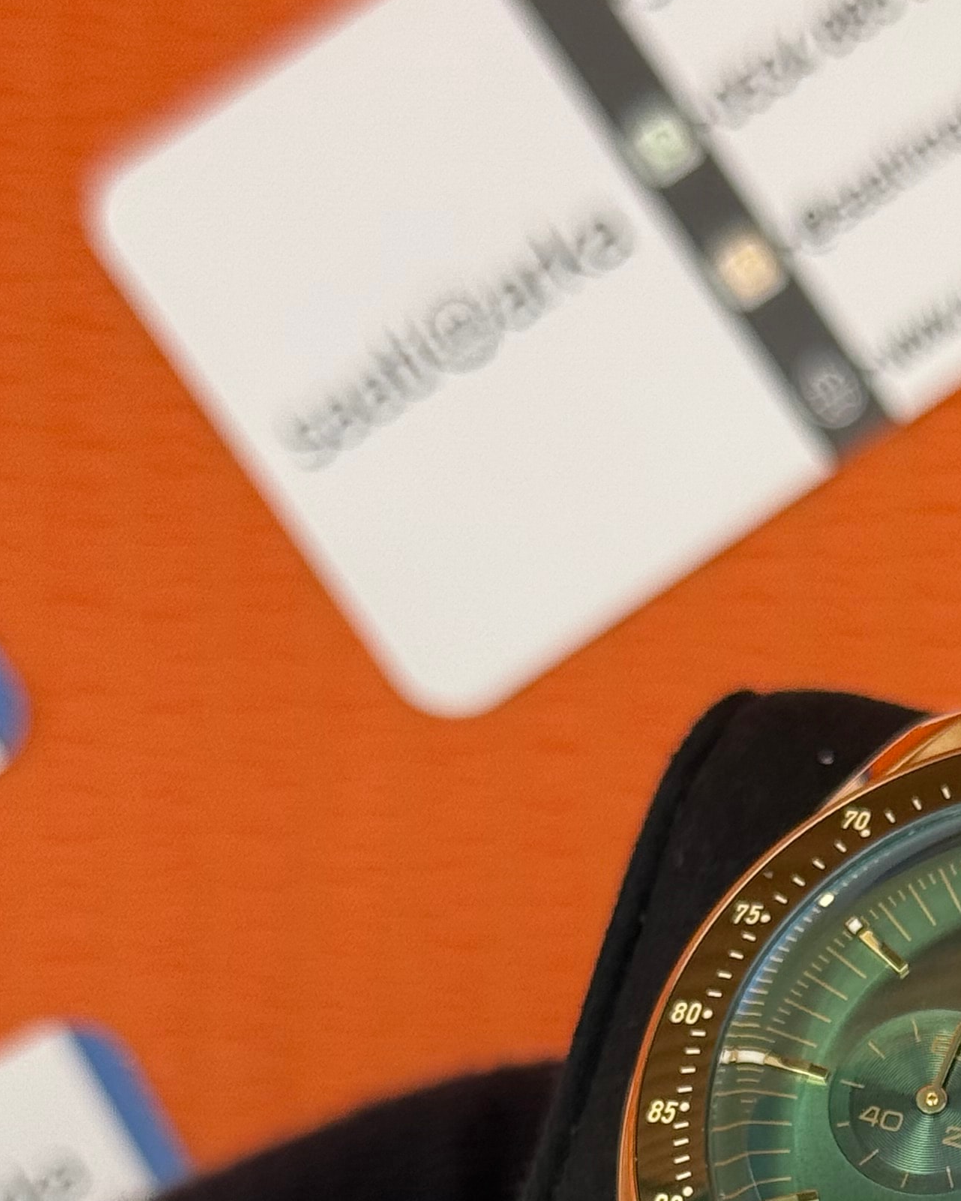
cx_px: 1071
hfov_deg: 12.8
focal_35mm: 118
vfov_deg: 15.6
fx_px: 4195
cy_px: 1483
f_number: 1.78
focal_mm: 6.76
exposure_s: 1/122
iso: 50
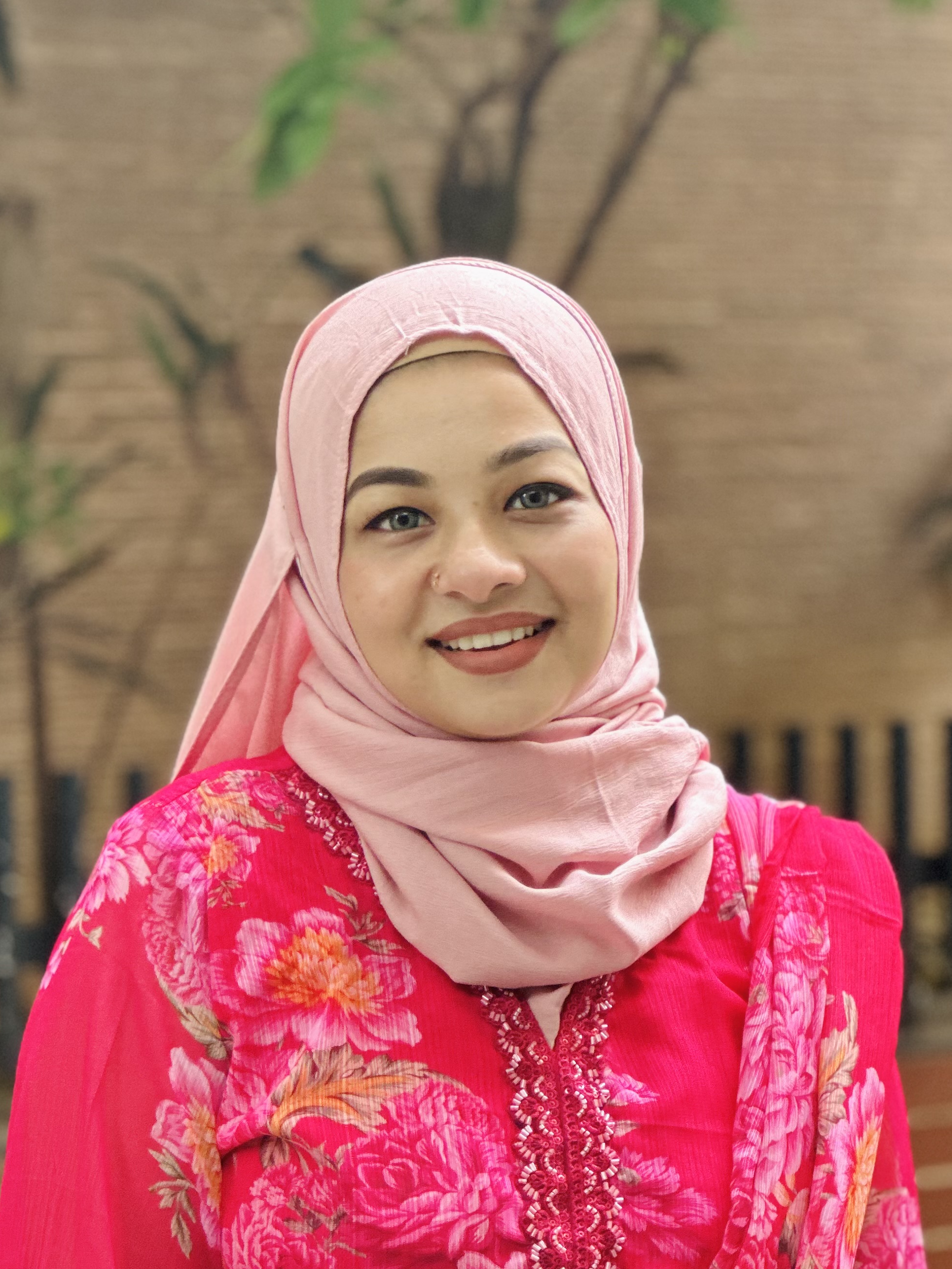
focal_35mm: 119
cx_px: 359
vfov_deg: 16.5
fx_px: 4363
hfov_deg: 12.4
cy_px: 877
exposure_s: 1/67
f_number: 2.8
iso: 250
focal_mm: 9
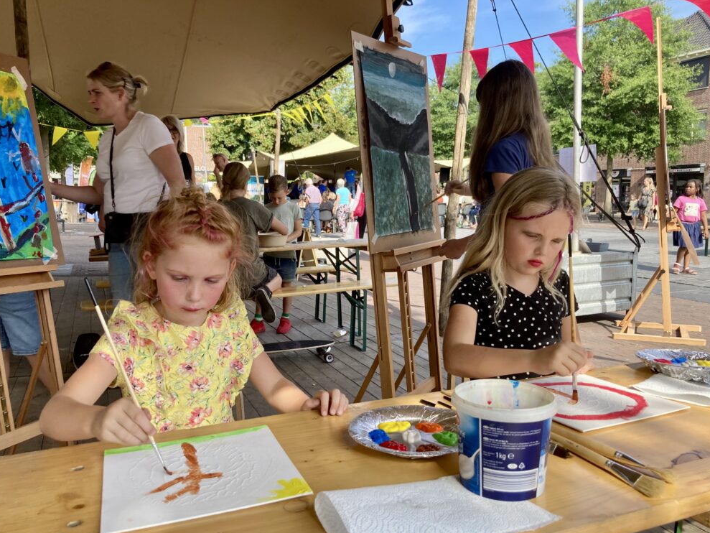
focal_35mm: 29
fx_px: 595
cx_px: 346
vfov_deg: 48.2
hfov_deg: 61.6
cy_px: 274
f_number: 1.8
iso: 20
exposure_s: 1/461
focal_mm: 3.99
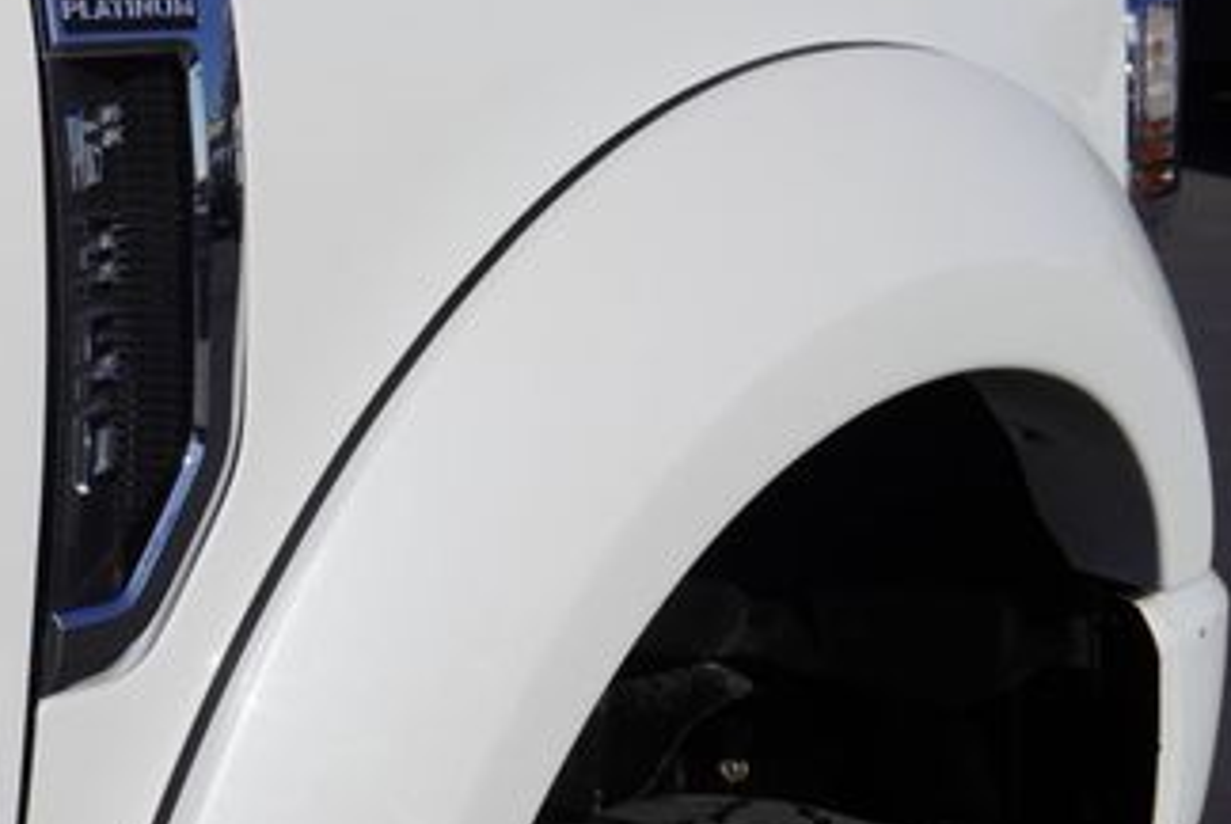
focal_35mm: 83
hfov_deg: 24.0
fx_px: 2842
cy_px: 387
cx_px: 205
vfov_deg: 16.5
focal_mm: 28
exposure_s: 1/500
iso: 100
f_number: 11
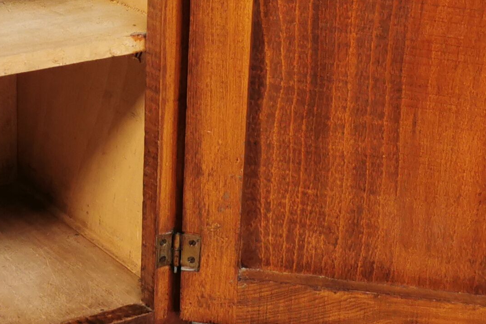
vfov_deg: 14.2
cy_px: 134
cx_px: 61
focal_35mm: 96
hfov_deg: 20.9
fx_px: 1296
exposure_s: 1/100
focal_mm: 5.58
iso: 100
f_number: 1.8
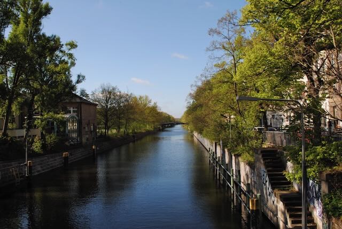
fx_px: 285
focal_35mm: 30
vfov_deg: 43.8
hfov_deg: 61.8
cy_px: 114
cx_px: 171
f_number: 18
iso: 100
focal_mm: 20
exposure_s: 1/50
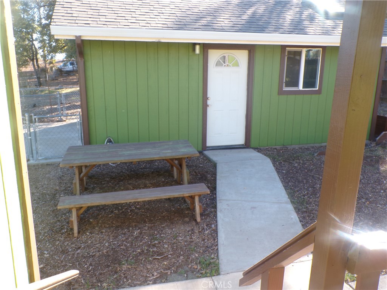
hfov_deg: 63.4
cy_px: 145
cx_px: 194
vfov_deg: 49.7
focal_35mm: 28
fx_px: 313
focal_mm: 5
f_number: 4.6
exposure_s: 1/58
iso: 100
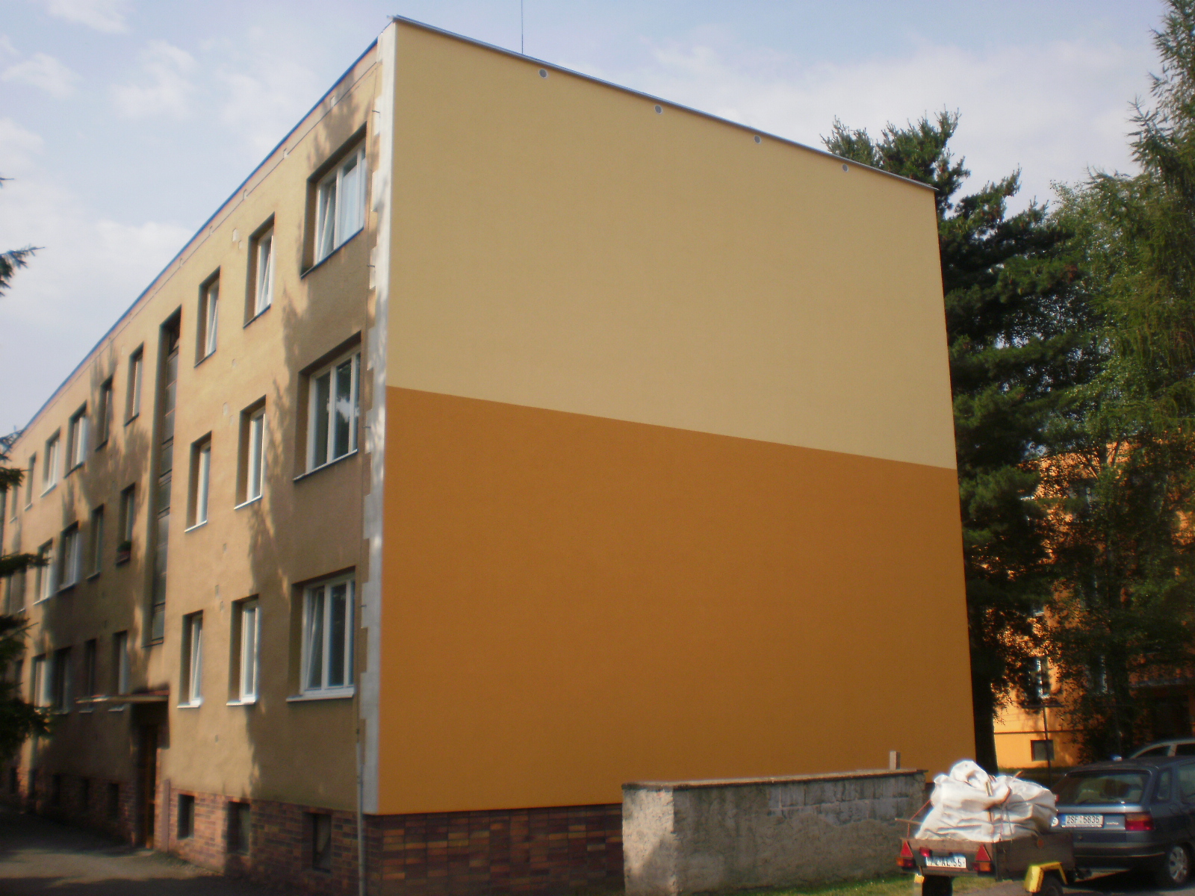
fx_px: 1243
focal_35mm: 36
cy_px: 448
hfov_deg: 51.4
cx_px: 598
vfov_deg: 39.7
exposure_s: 1/640
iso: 100
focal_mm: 6.3
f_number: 4.6
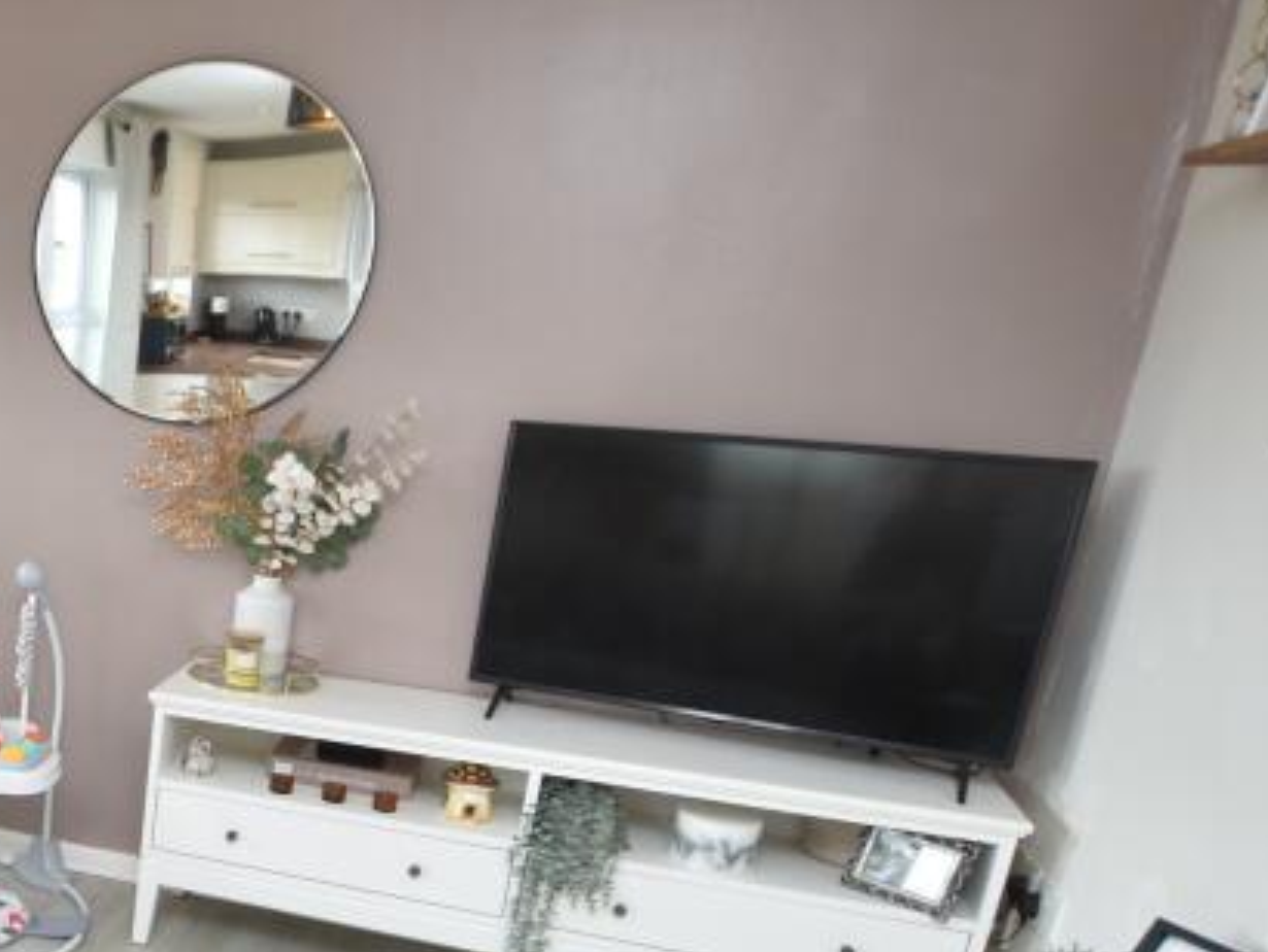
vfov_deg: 38.3
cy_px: 753
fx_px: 1319
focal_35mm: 36
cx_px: -148
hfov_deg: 40.6
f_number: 3.5
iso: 100
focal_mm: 10
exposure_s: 1/30
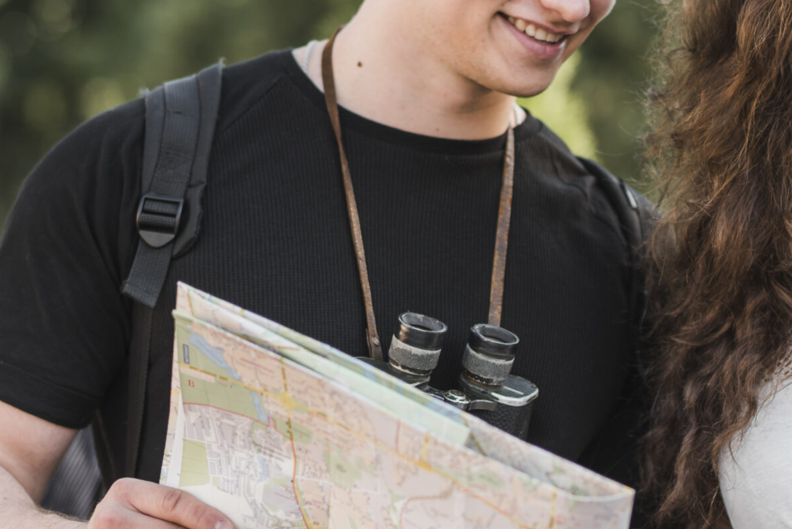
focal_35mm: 183
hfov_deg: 11.2
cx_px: 653
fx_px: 4028
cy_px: 277
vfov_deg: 7.5
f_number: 2.5
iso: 160
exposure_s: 1/500
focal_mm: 85
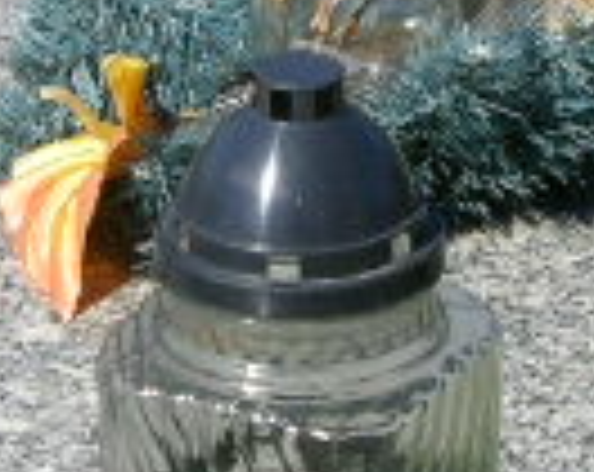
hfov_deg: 7.3
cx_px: 216
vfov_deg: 5.8
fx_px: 4666
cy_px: 36
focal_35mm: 266
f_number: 6.3
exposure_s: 1/217
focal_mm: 8.9
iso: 50
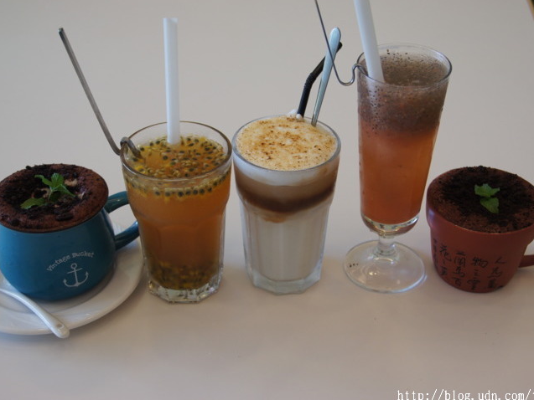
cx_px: 276
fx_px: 864
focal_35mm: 56
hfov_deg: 34.3
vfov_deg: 26.1
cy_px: 201
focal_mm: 34
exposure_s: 1/60
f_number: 4.5
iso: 200
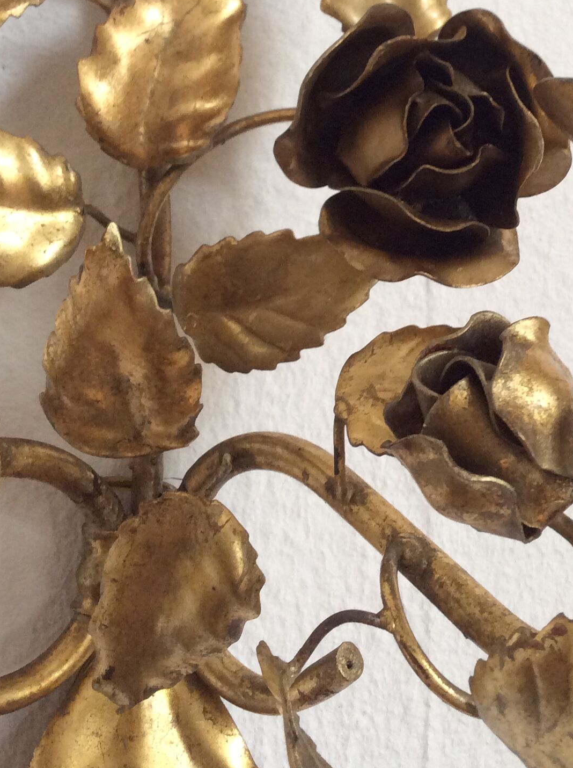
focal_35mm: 58
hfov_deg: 24.5
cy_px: 207
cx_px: 508
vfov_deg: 32.7
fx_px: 1284
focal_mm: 3.3
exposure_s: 1/25
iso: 80
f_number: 2.4
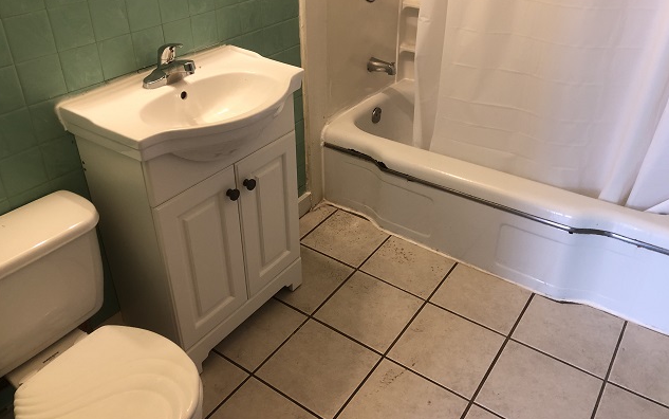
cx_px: 333
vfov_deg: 41.7
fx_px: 547
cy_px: 171
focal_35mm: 30
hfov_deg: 62.9
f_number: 1.8
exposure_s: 1/15
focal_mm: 3.99
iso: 40
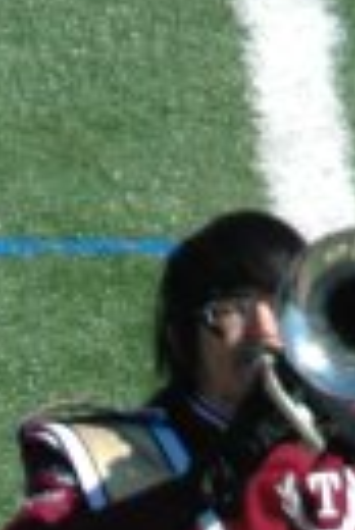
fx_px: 40773
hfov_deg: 0.5
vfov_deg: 0.7
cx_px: 104
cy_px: 962
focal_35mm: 2764
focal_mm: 400
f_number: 5.6
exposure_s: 1/800
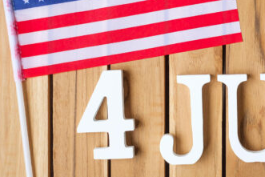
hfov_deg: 20.1
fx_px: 736
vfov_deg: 13.7
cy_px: 48
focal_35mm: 100
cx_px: 221
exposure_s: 1/320
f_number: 4
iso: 200
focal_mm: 35
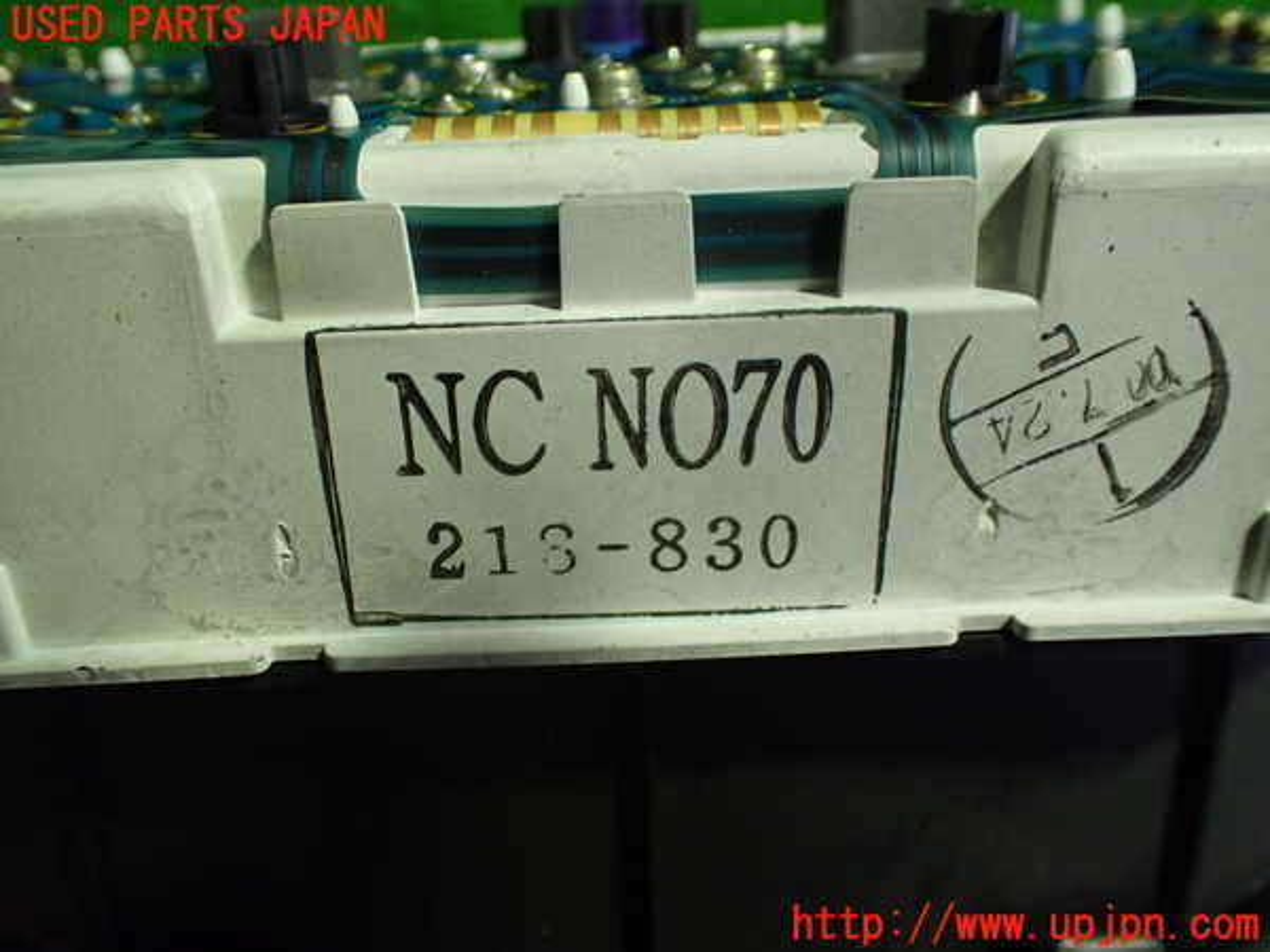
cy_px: 476
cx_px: 635
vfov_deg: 46.8
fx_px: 1101
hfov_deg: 60.0
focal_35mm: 30
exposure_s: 1/125
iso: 640
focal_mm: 5.4
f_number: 2.3
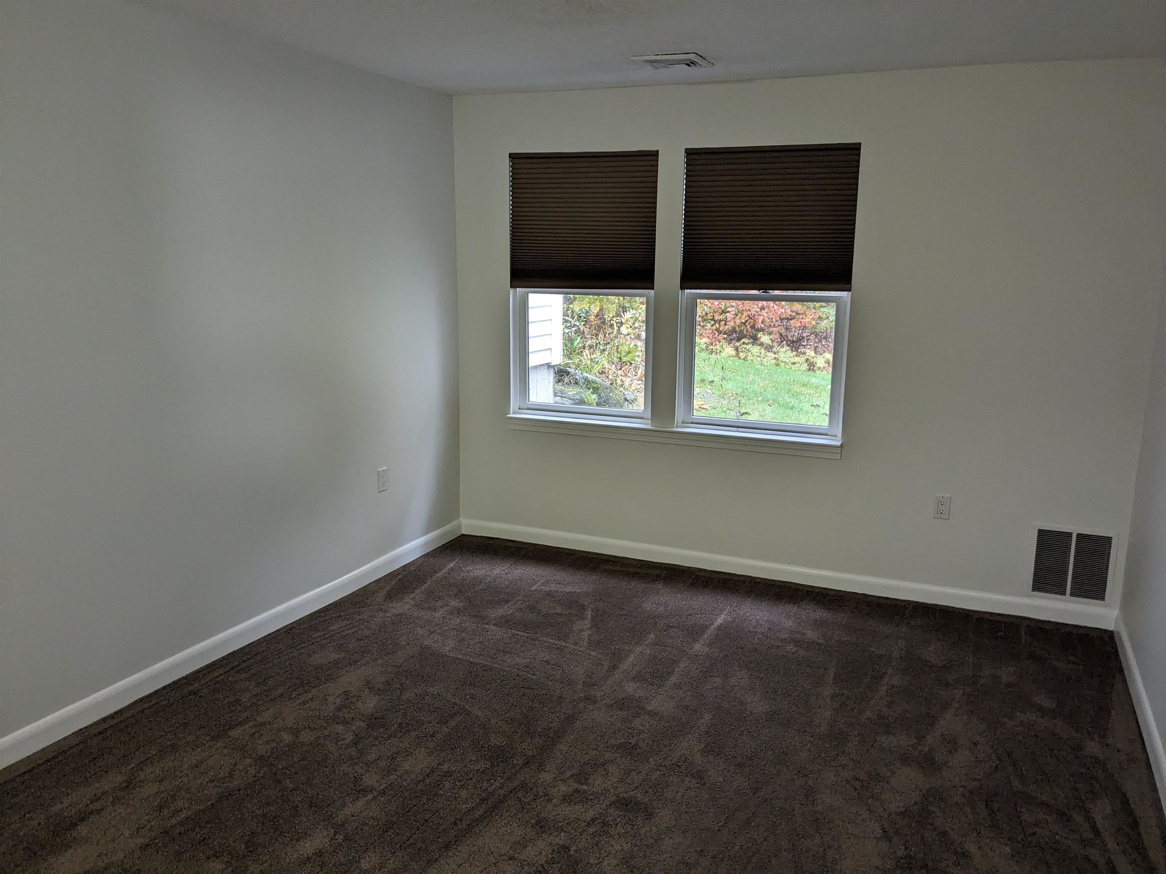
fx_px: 909
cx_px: 583
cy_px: 437
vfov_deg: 51.4
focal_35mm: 27
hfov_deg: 65.3
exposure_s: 1/30
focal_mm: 4.38
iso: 149
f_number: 1.73
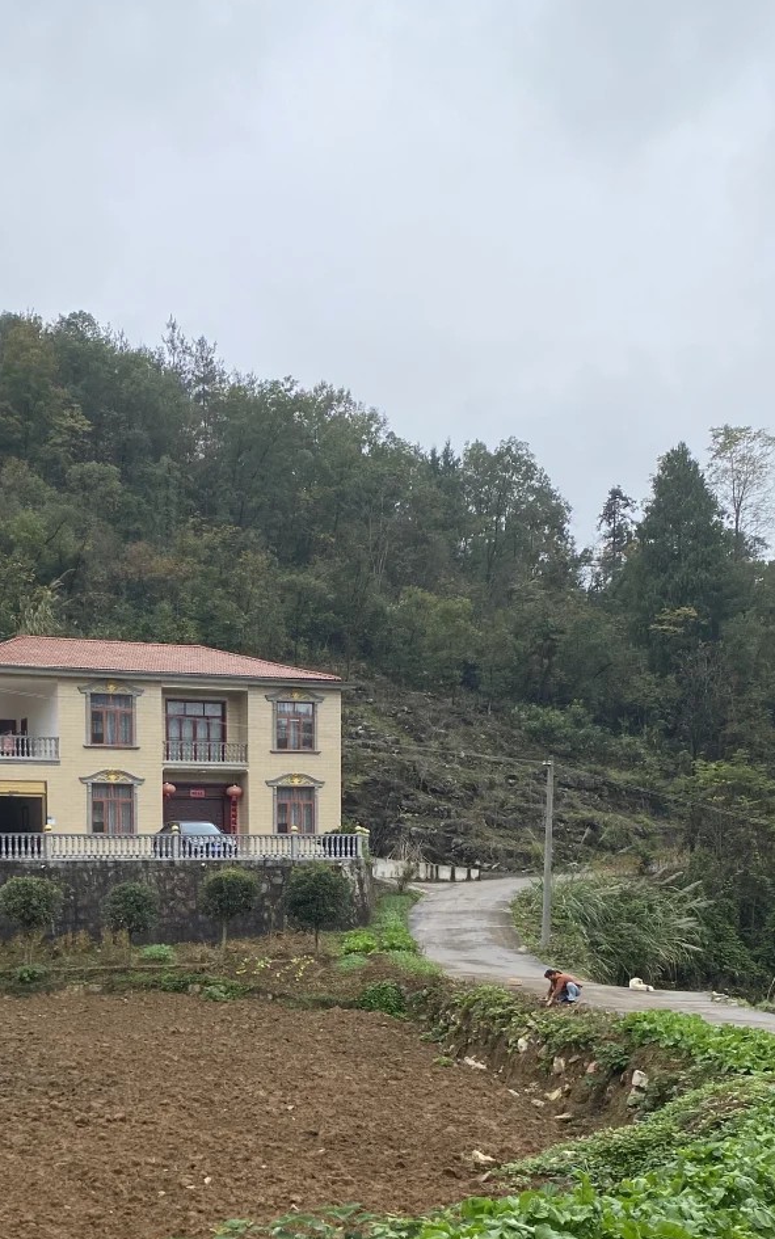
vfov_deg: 45.6
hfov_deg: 30.1
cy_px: 928
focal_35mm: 42
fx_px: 1419
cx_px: 203
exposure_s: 1/1653
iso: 32
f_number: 1.8
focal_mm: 4.25
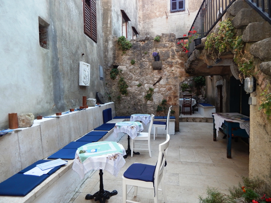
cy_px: 102
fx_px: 172
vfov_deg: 61.1
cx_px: 136
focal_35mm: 22
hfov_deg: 76.4
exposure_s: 1/80
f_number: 3
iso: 125
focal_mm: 4
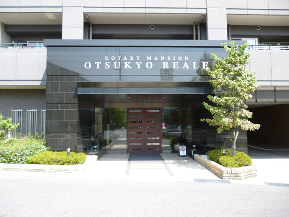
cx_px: 144
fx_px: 234
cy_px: 108
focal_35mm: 28
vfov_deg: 49.7
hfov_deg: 63.4
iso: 100
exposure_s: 1/200
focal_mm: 5
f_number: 3.1
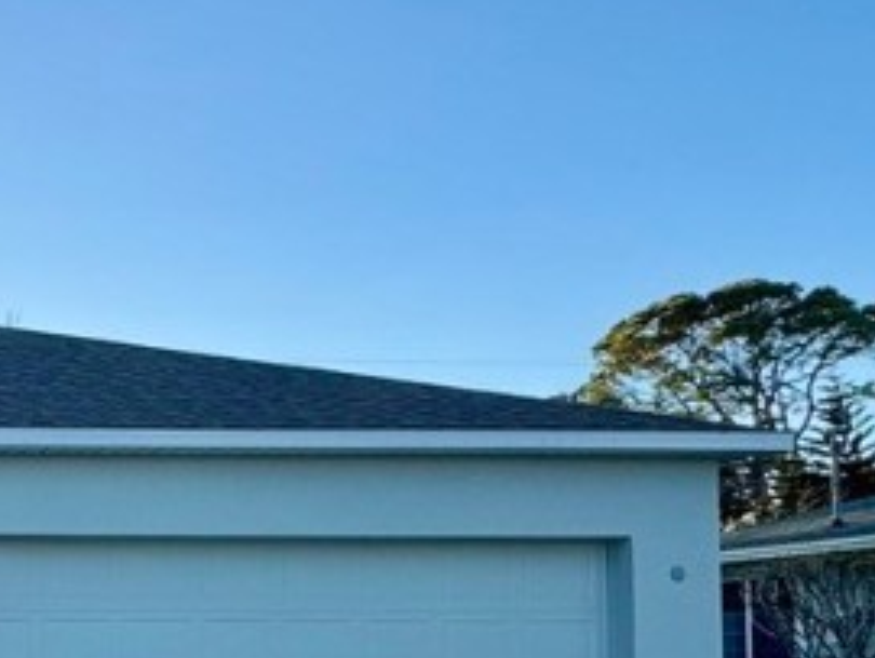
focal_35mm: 53
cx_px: -314
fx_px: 1341
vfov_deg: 26.3
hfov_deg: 28.4
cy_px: 632
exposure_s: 1/615
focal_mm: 2.22
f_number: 2.2
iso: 50
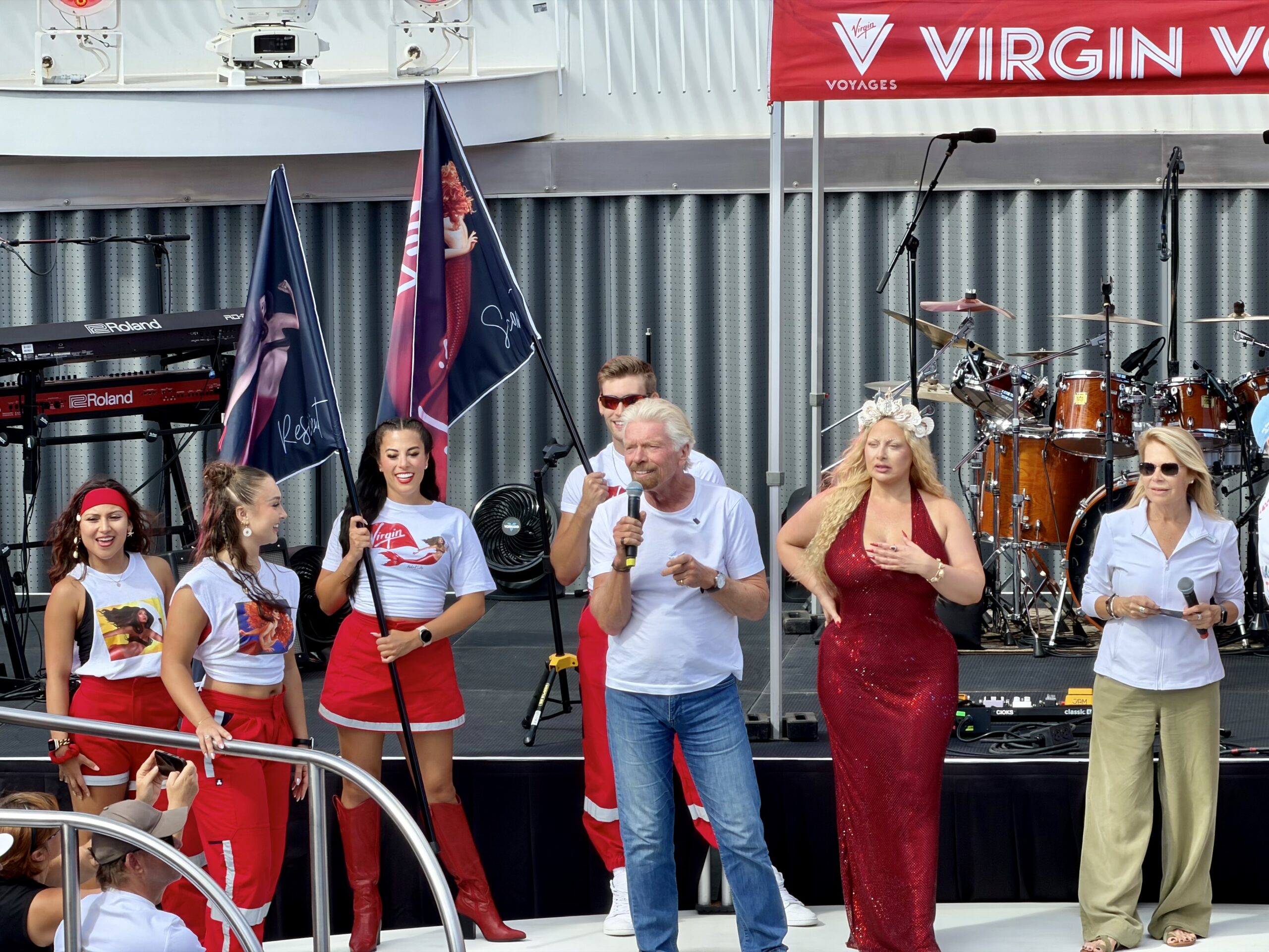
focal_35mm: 200
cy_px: 476
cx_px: 634
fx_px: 7332
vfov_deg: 7.4
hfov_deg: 9.9
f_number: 2.8
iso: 50
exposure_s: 1/511
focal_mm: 16.89
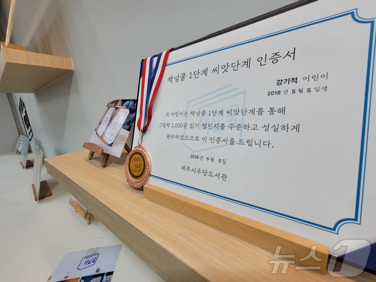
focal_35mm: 13
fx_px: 141
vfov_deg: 89.9
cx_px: 188
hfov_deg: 106.2
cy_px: 141
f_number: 2.2
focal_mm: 2.2
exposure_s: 1/120
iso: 64
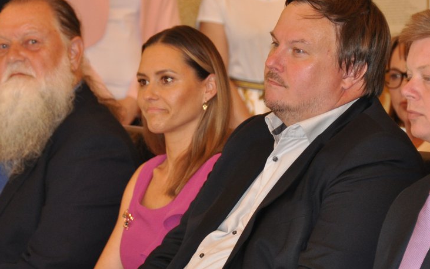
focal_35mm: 326
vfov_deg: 4.0
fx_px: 3821
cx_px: 208
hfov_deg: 6.4
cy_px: 184
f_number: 5.6
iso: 800
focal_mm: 130
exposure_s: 1/60
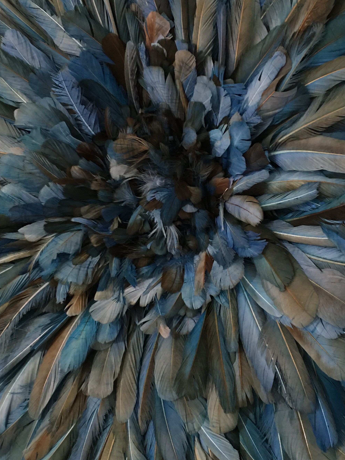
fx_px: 585
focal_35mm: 44
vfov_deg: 42.9
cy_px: 216
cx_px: 213
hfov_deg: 32.7
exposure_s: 1/15
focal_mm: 4.15
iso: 80
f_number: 2.2
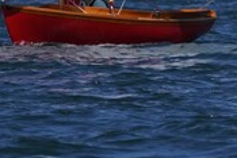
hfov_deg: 1.4
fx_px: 9957
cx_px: 118
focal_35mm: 1511
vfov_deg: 0.9
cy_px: -157
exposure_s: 1/1600
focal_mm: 221
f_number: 5.6
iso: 125
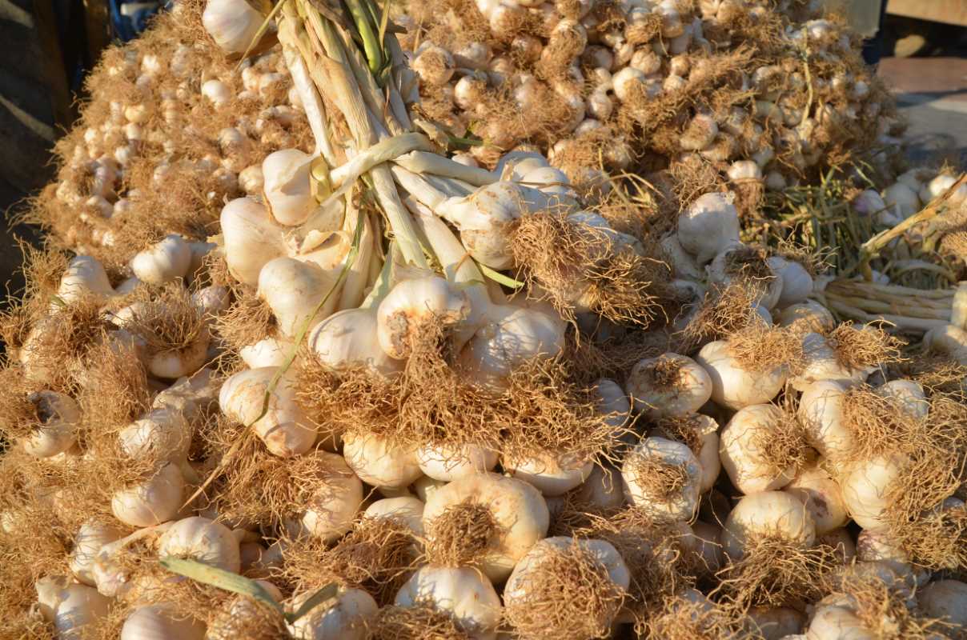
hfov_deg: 59.6
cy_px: 320
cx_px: 484
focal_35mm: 32
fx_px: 844
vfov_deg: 41.5
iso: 100
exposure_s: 1/320
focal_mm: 21
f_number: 9
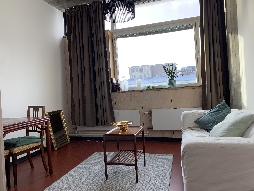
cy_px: 96
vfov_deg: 53.1
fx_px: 191
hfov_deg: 67.3
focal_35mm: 26
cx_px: 127
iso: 50
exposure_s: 1/121
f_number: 1.8
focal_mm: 4.25
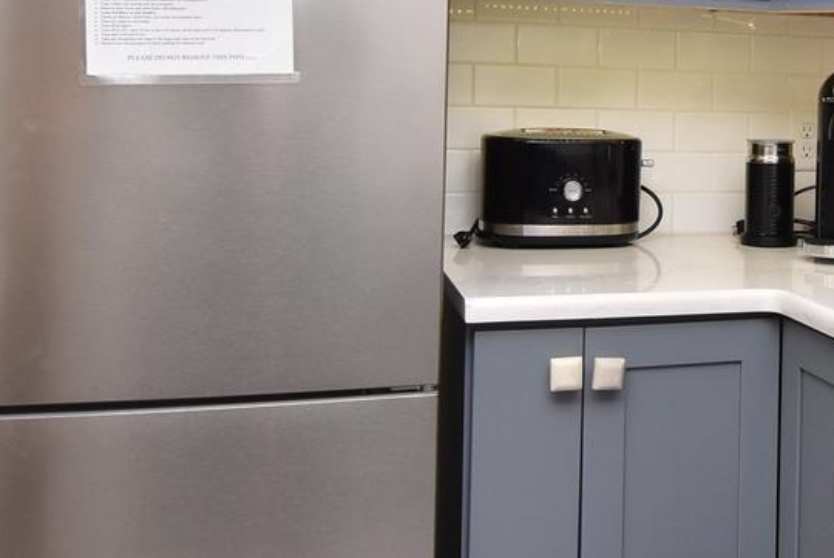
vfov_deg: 27.5
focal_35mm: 48
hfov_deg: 39.0
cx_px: 706
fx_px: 1113
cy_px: 104
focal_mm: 12
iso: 800
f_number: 10
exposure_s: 1/100
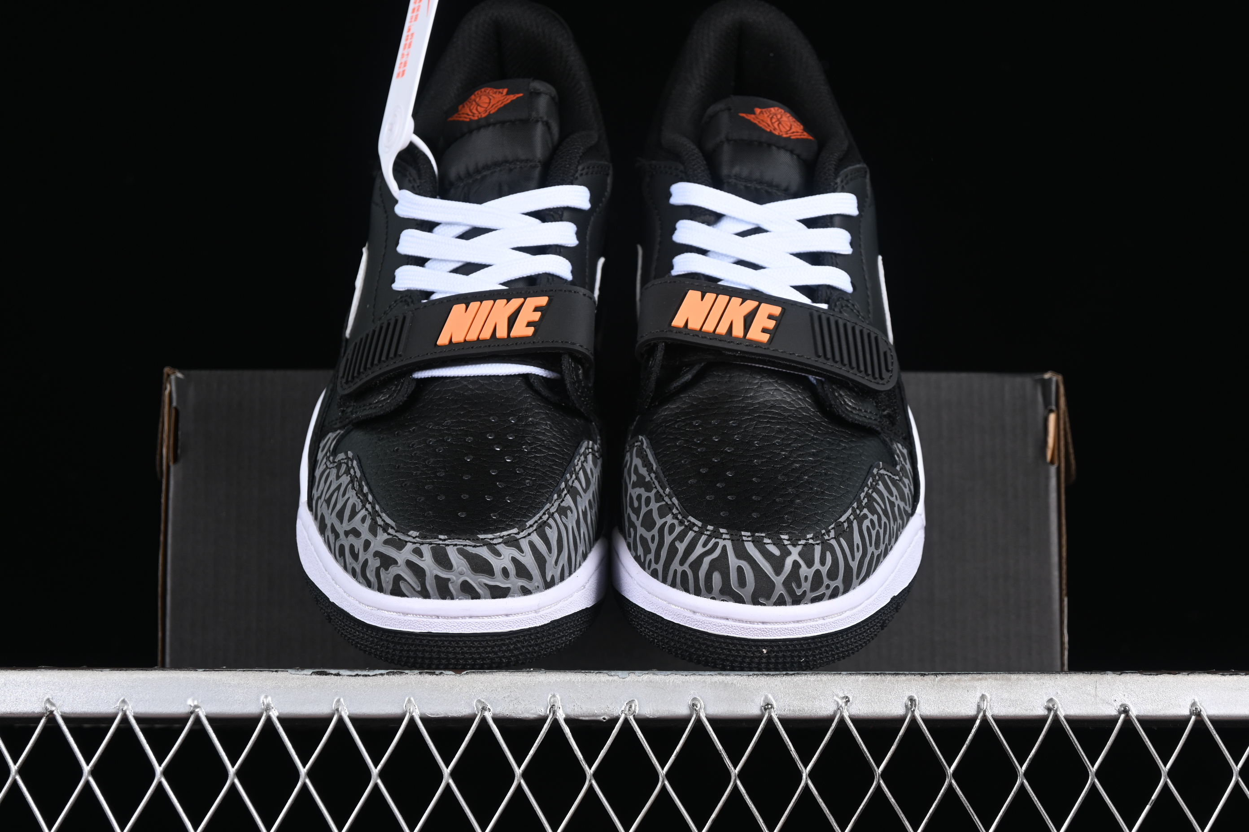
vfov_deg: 18.2
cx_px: 624
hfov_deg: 27.0
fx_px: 2602
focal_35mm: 75
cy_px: 416
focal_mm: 50
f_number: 6.3
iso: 160
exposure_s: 1/60
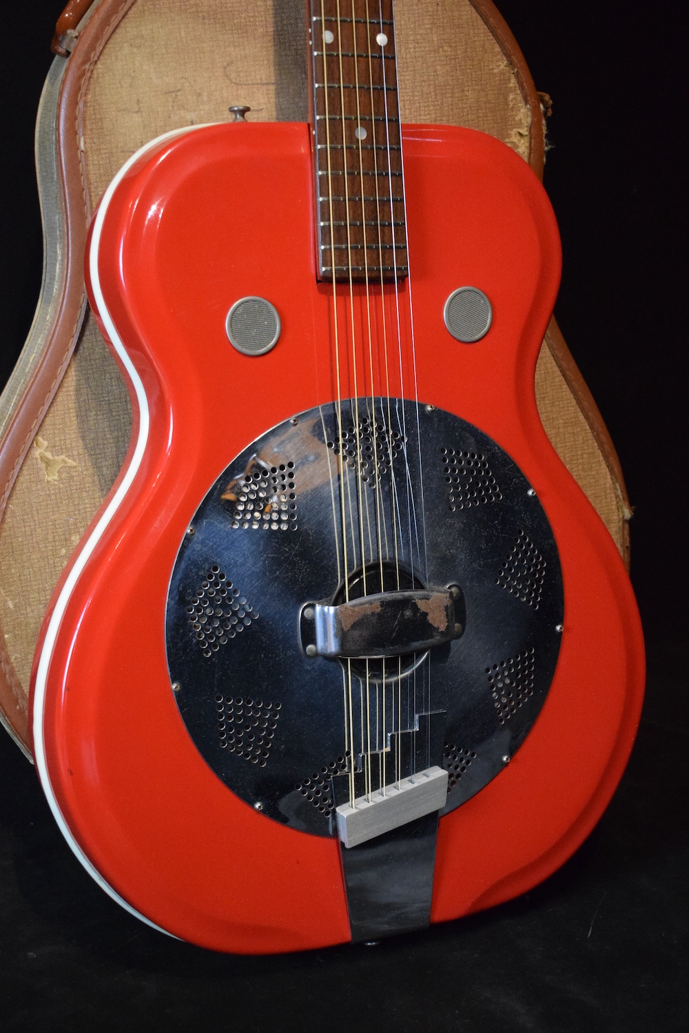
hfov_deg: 25.1
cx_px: 344
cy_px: 516
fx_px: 1550
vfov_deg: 36.9
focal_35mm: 54
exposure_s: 1/60
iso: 4000
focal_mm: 36
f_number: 4.8
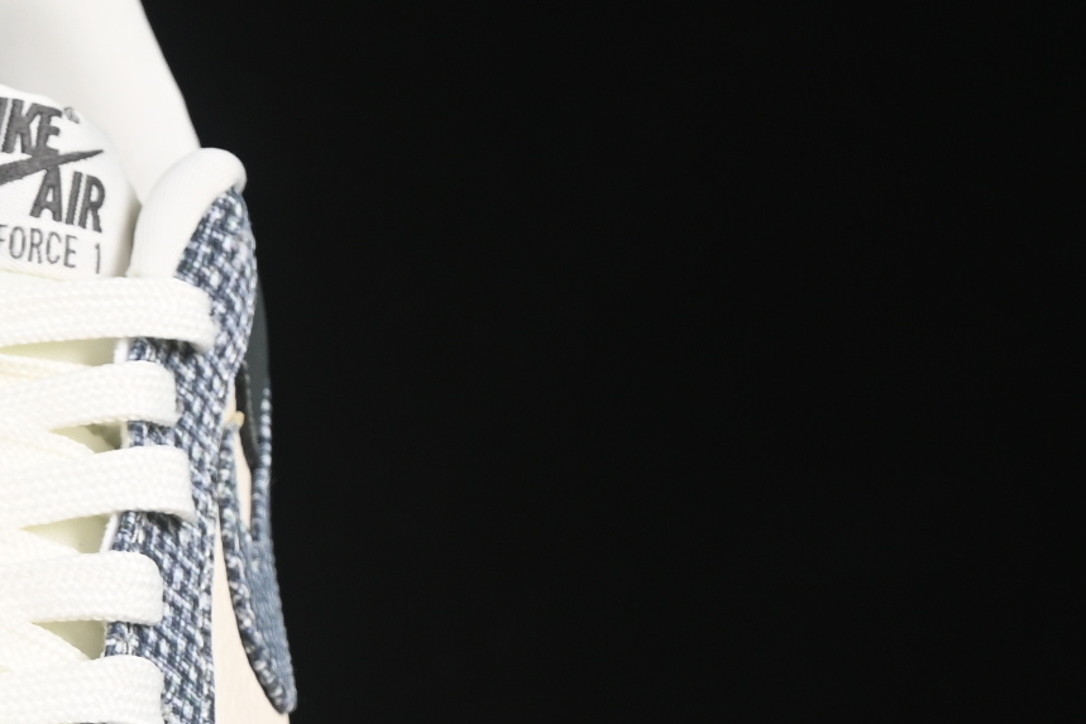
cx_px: -484
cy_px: 991
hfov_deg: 8.3
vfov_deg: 5.6
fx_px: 7331
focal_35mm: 243
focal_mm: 50
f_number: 6.3
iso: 160
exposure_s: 1/60
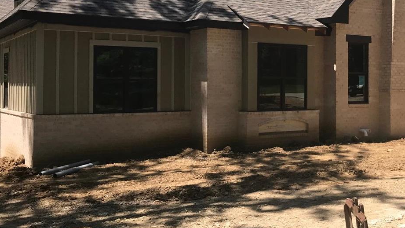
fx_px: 569
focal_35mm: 53
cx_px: 315
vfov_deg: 22.6
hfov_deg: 37.9
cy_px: 87
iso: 20
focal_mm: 3.99
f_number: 1.8
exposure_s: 1/1597
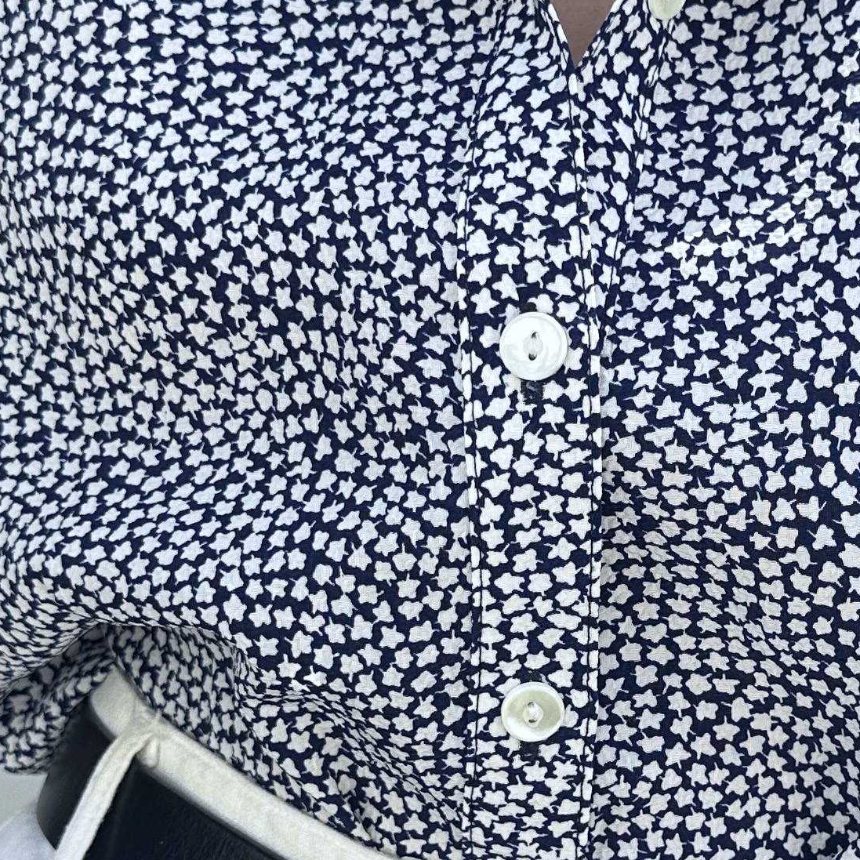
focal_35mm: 78
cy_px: 562
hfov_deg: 22.0
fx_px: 2192
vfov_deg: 22.1
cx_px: 649
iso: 80
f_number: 1.78
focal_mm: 6.86
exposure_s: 1/491
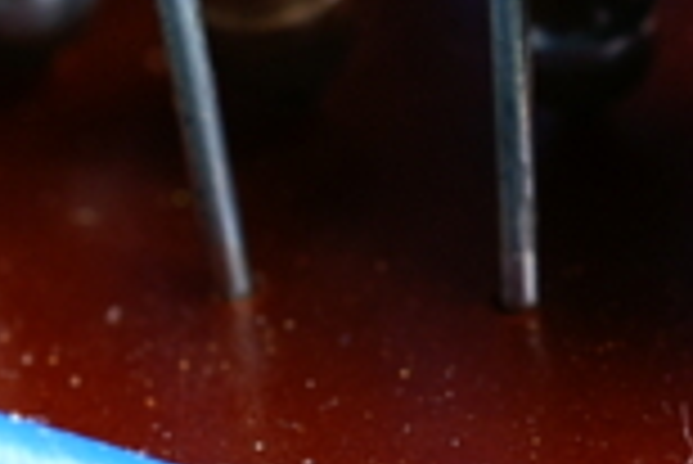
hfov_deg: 5.3
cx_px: 963
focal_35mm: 389
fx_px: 7495
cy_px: -113
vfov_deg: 3.5
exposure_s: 2
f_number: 7.1
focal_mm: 50
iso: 100
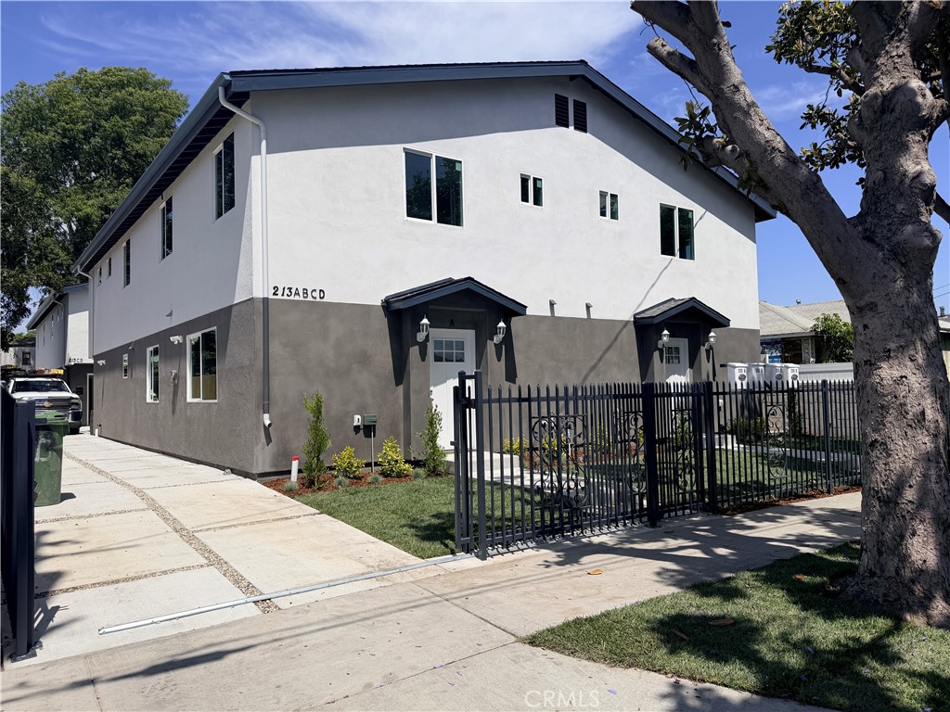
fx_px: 659
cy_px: 356
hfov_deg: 71.6
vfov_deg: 56.8
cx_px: 475
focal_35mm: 24
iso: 80
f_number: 1.78
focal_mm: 6.76
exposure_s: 1/10309
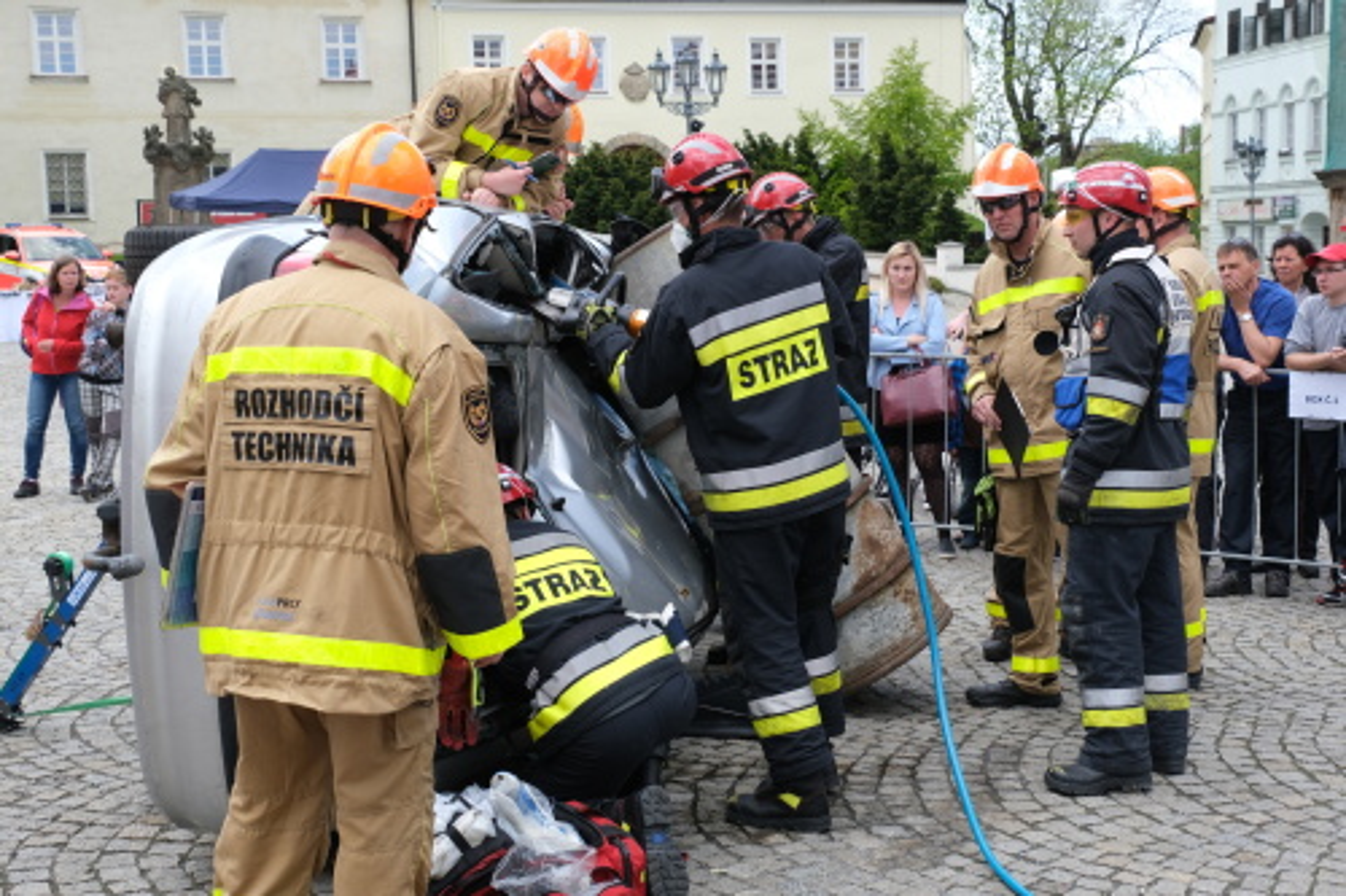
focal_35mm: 52
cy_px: 448
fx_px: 1943
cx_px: 673
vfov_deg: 26.0
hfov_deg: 38.2
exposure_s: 1/210
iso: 400
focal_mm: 34.5
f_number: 9
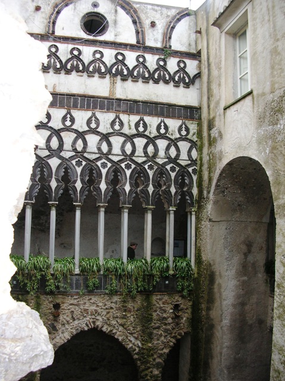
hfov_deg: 40.6
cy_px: 190
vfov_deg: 52.7
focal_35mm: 35
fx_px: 385
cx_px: 142
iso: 53
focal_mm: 5.8
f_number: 2.8
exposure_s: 1/30
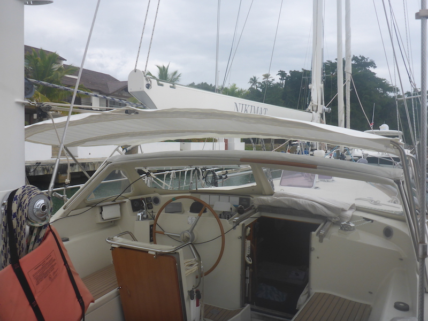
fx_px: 346
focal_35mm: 28
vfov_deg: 49.7
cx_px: 214
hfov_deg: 63.4
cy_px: 160
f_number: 3.3
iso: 100
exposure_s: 1/640
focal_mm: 4.9
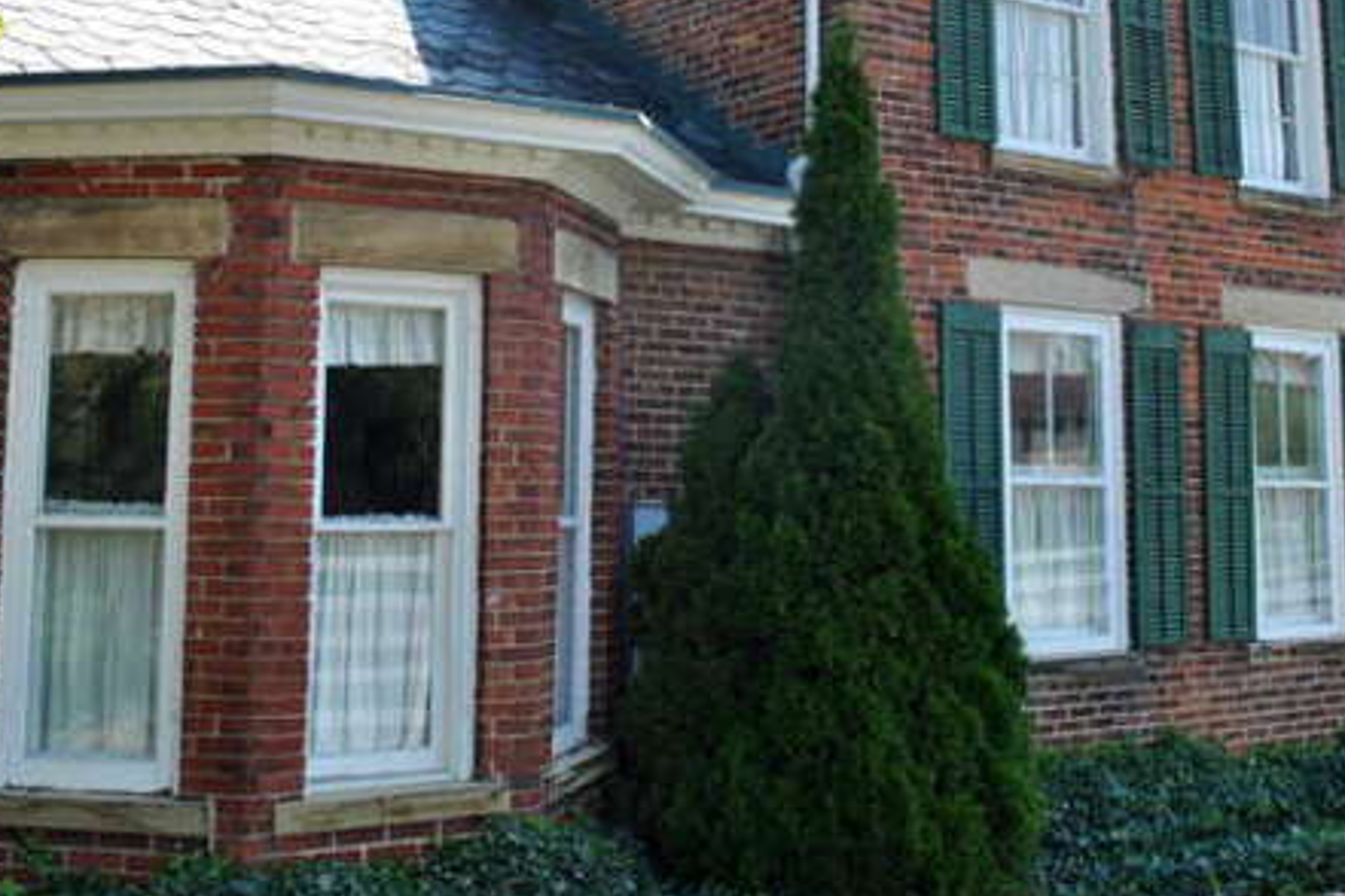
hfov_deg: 40.3
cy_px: 136
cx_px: 637
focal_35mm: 49
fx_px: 1831
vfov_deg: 26.8
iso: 100
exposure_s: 1/160
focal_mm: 18
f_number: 6.3
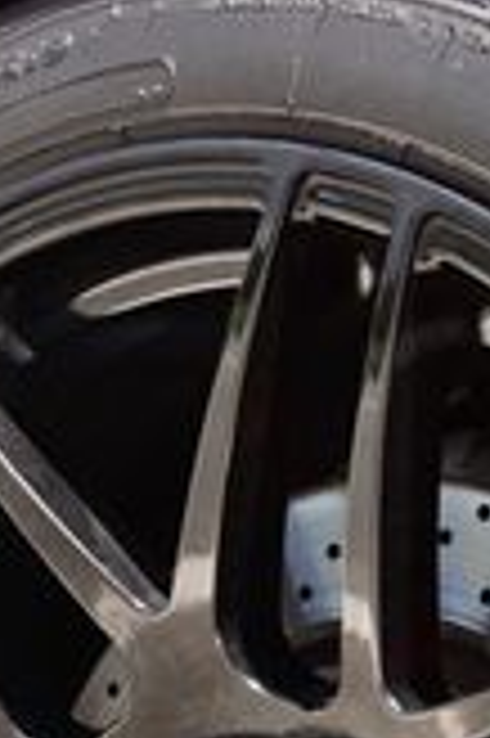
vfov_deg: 14.6
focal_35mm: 135
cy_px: 950
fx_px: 2761
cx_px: 247
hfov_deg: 10.1
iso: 100
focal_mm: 23
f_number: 5.6
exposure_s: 1/125
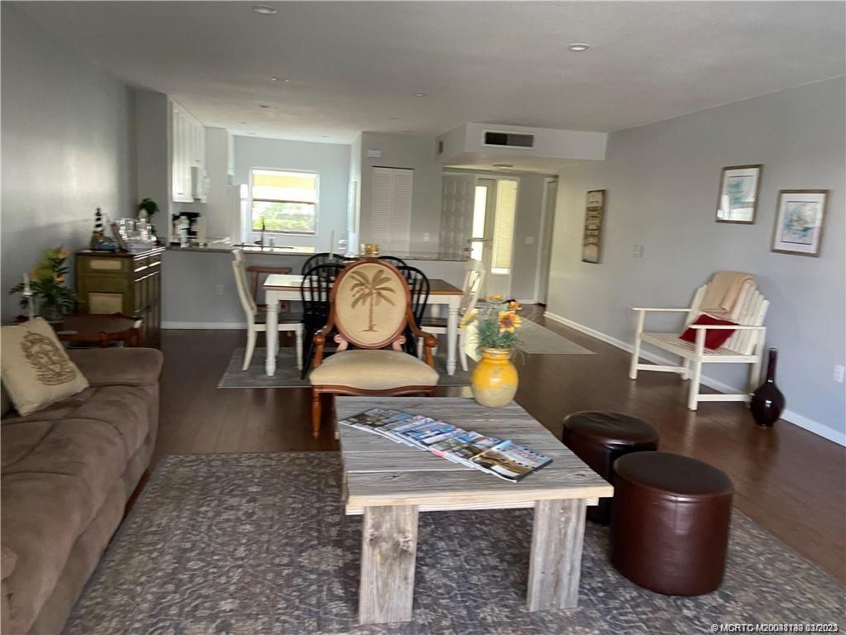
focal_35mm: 26
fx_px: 635
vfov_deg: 53.1
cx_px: 423
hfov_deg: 67.3
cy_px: 318
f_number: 1.8
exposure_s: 1/60
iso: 320
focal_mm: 4.25
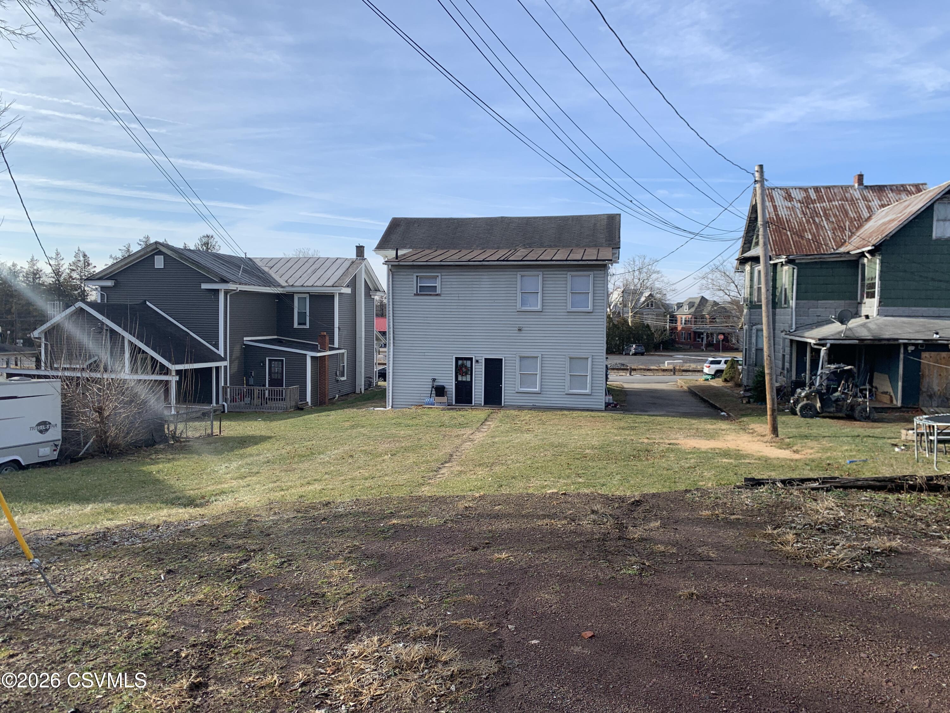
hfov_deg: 67.3
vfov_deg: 53.1
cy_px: 356
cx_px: 475
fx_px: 714
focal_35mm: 26
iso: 25
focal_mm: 4.25
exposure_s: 1/1689
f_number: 1.8
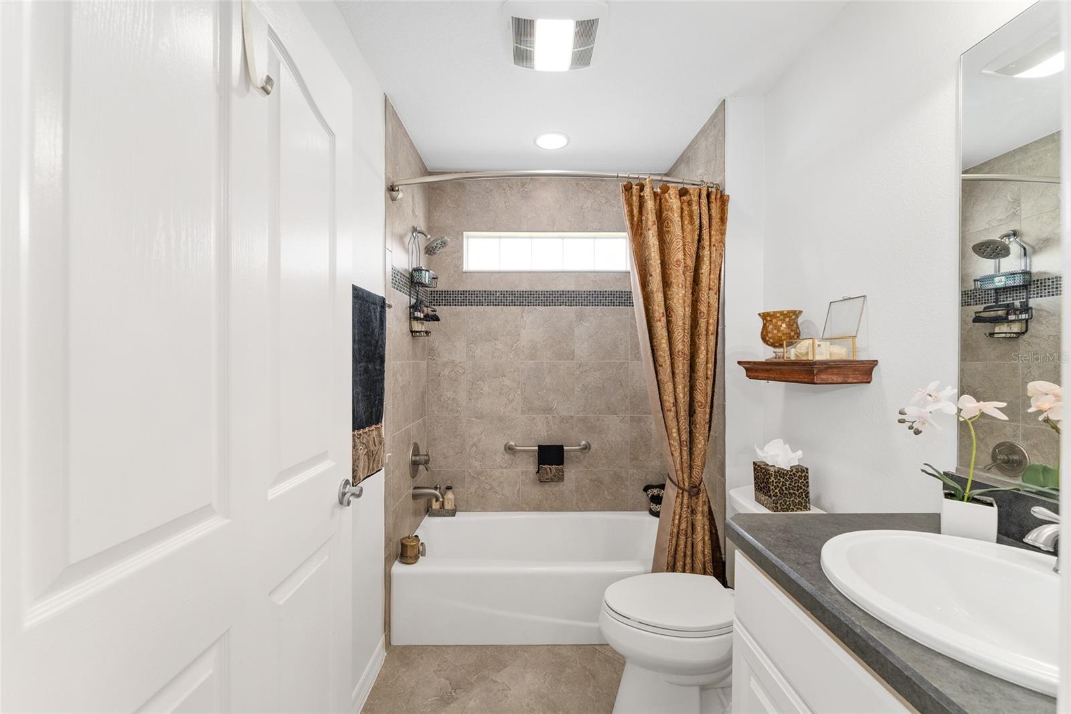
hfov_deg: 101.2
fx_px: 440
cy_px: 357
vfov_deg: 78.1
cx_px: 536
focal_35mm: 15
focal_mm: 14.8
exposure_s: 1/15
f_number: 8
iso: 320
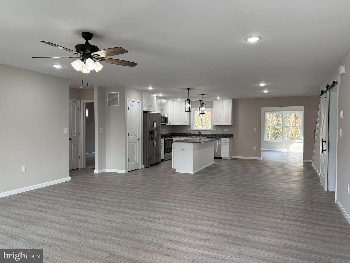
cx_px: 175
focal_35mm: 24
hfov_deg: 71.6
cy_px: 132
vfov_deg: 56.8
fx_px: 243
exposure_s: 1/234
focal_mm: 6.76
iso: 125
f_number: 1.78
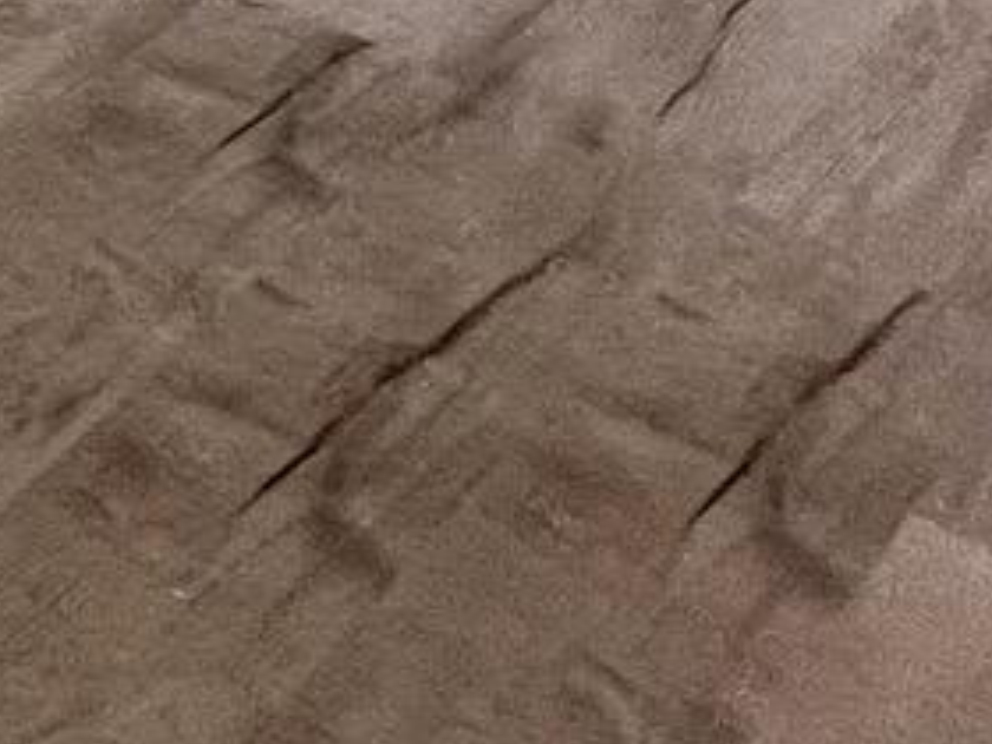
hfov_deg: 13.9
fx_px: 2722
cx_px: -1442
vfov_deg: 10.1
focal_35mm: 95
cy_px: -1662
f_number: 1.8
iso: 80
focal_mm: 1.57
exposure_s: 1/120
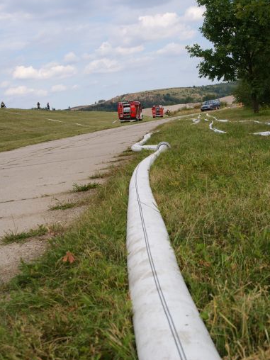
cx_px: 140
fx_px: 619
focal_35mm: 60
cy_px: 162
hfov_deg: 24.6
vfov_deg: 32.4
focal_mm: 35
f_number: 10
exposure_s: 1/160
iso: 100
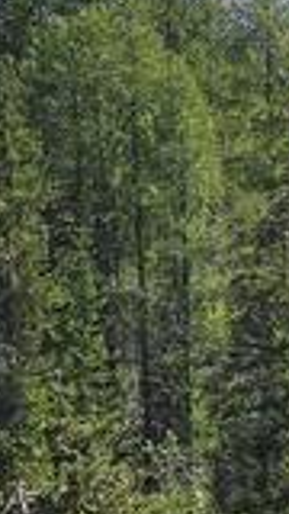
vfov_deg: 13.4
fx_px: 2193
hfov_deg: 7.0
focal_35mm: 161
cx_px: -478
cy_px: 275
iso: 12
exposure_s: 1/492
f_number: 1.7
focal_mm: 6.3
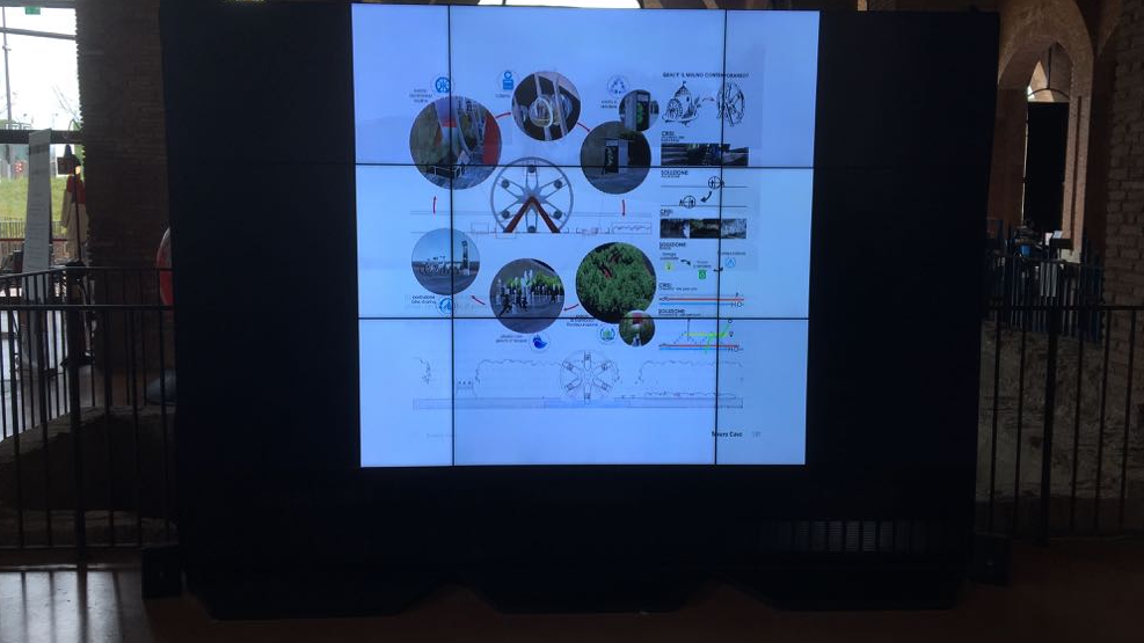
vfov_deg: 36.7
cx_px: 573
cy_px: 302
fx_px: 971
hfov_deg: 61.0
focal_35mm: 32
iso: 32
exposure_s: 1/100
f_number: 2.2
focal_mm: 4.15
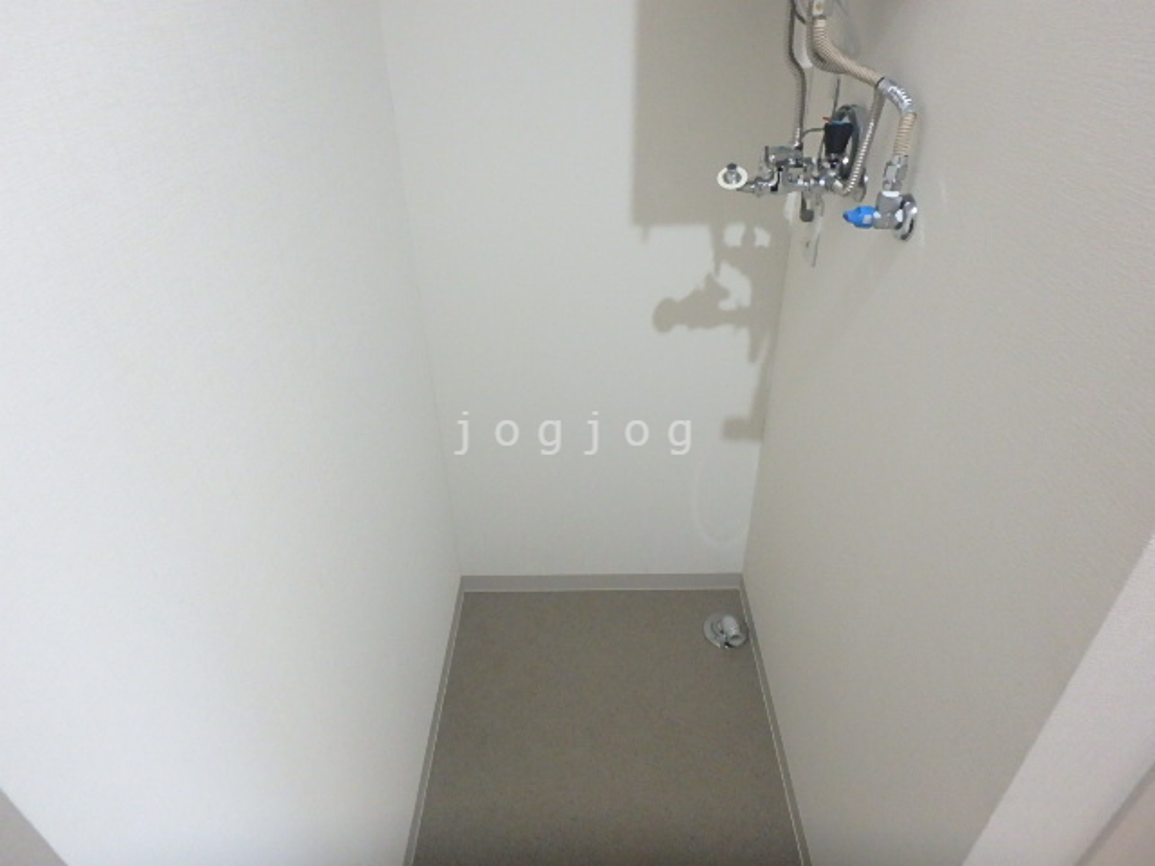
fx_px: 701
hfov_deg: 79.0
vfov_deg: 63.4
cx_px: 578
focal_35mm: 21
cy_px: 433
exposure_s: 1/25
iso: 800
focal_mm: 3.7
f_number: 3.5
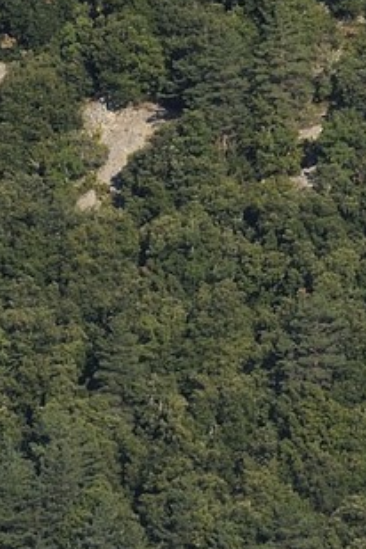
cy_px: -707
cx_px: 314
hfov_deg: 1.3
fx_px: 15813
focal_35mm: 1037
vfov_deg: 2.0
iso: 400
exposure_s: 1/1000
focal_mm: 200
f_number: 8
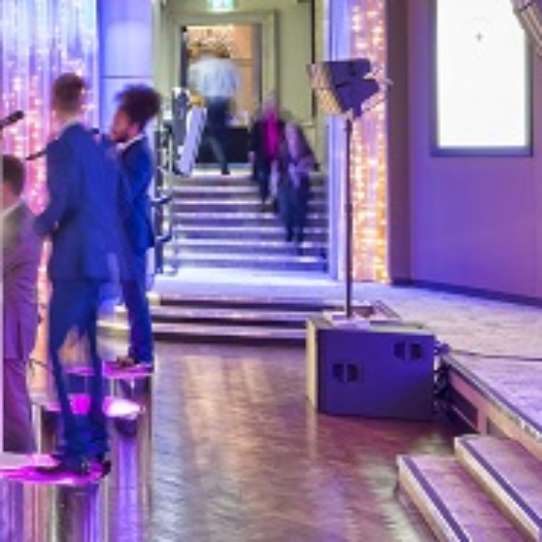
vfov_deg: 23.5
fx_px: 1293
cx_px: -338
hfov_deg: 19.6
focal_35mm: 73
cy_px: 144
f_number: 7.1
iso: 200
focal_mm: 16
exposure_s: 1
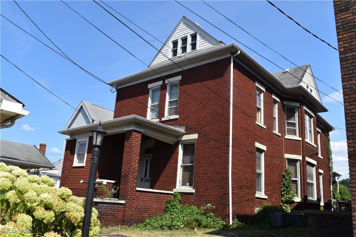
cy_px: 118
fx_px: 311
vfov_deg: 41.7
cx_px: 178
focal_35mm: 32
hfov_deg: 59.5
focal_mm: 21
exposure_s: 1/400
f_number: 10
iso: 200
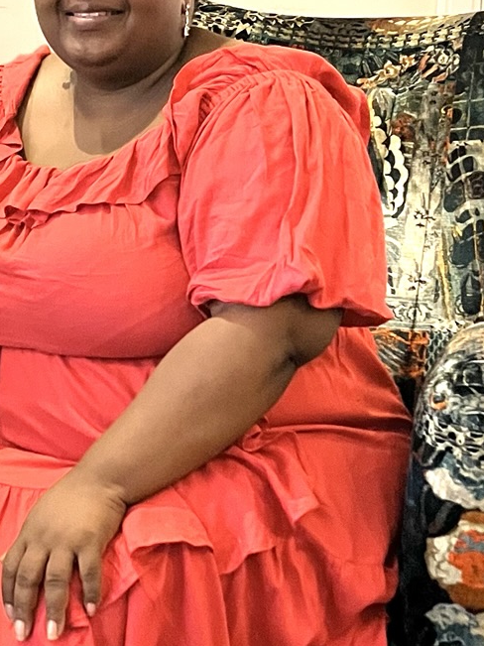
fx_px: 1604
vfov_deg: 22.8
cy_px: 316
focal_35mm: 86
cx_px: 20
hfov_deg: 16.8
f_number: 1.8
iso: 400
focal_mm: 3.99
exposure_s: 1/35
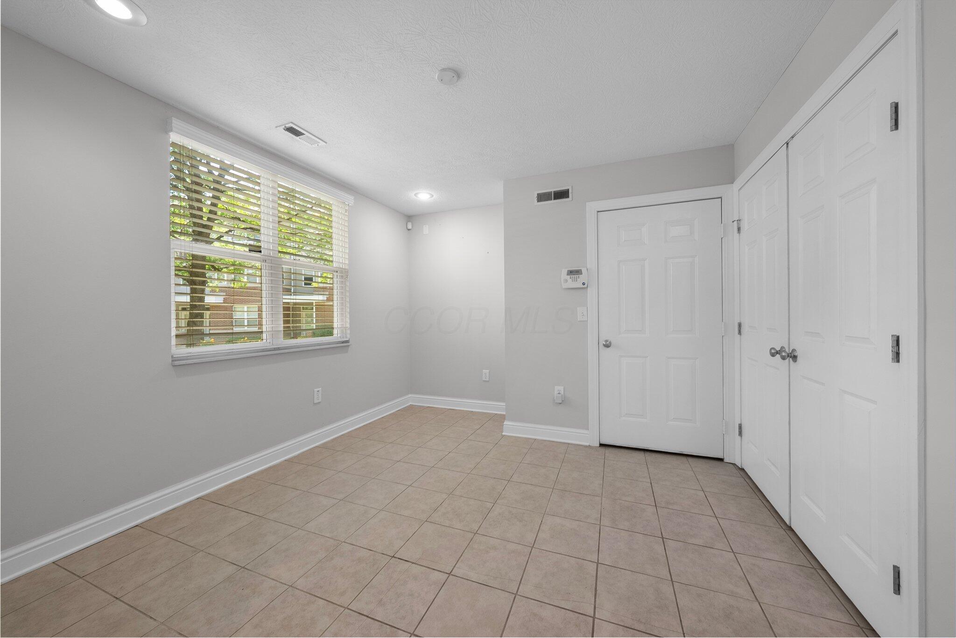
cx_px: 478
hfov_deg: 108.3
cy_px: 319
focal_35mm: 13
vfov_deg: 85.5
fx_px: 345
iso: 640
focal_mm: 13
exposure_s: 1/100
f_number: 8
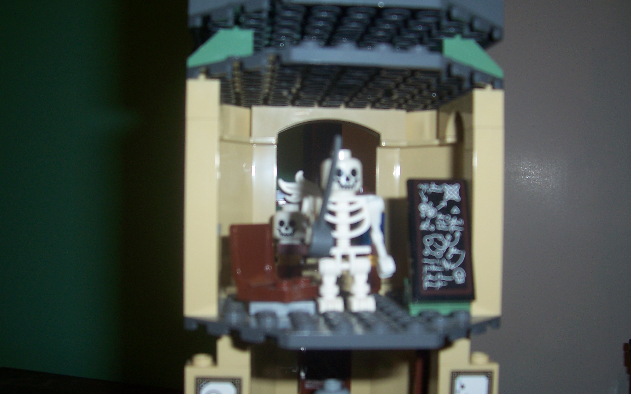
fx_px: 636
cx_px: 310
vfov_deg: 34.4
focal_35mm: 37
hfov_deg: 52.8
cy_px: 210
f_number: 2.7
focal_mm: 5.6
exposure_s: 1/60
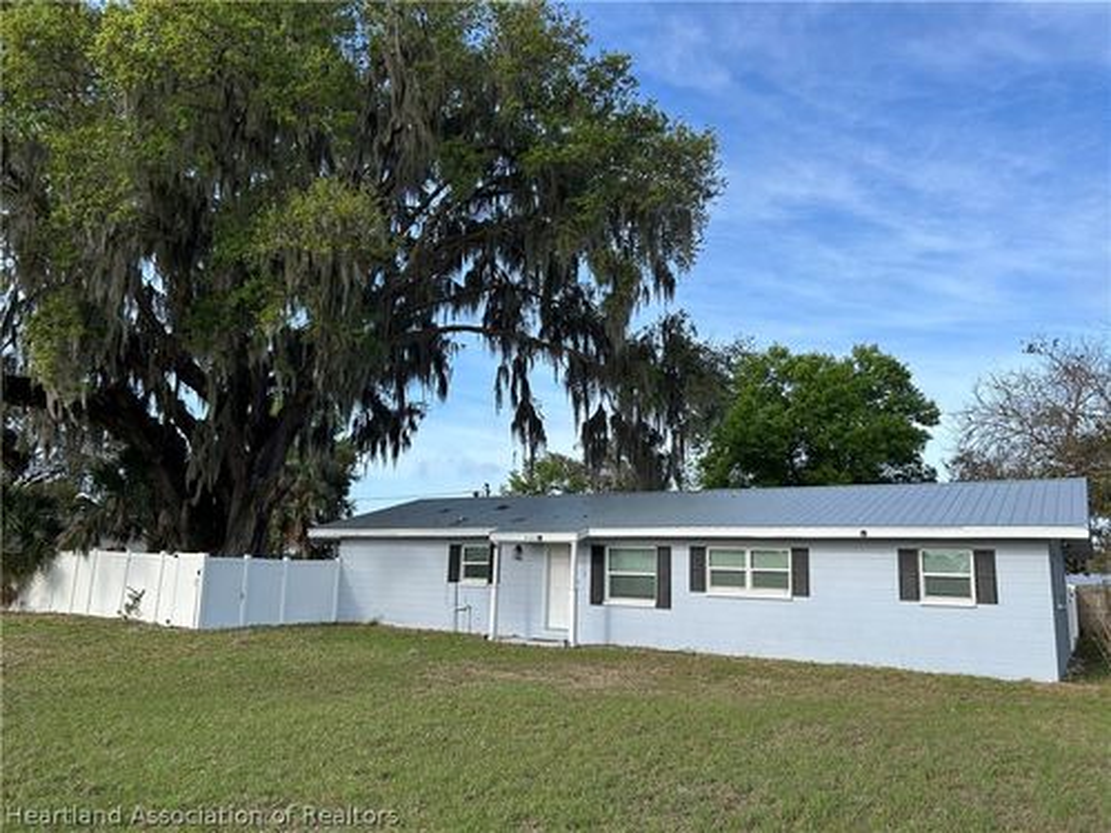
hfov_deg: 67.3
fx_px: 834
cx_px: 556
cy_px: 416
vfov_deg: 53.1
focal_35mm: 26
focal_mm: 5.7
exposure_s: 1/2513
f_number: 1.5
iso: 50
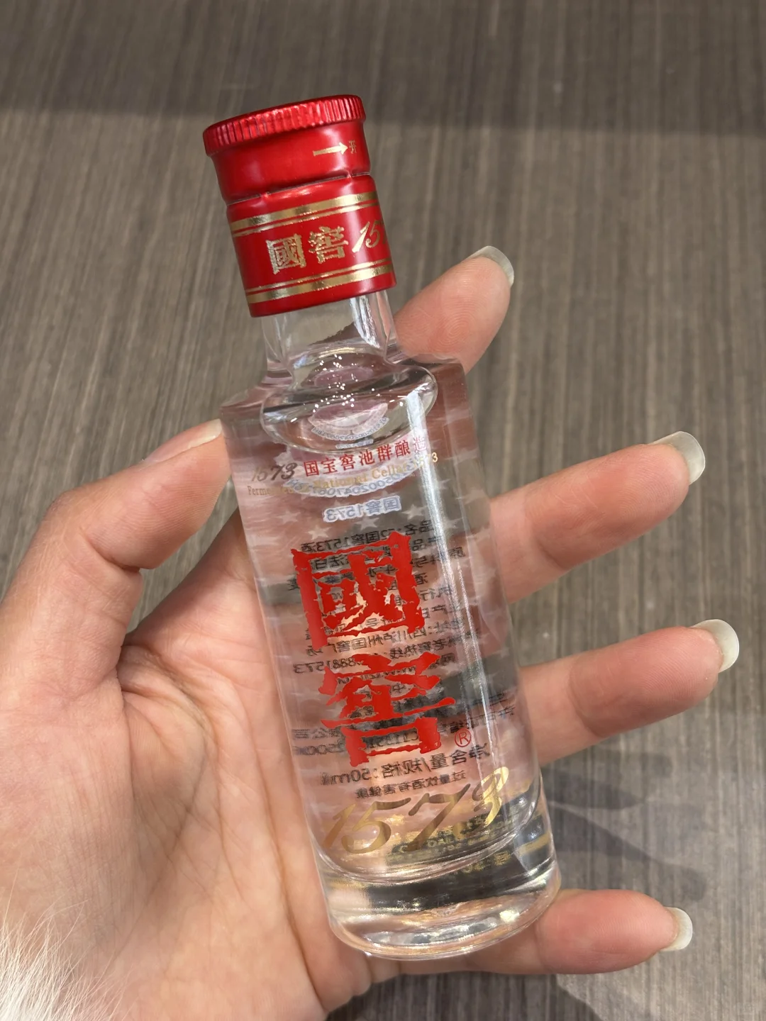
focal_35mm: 52
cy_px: 510
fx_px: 1534
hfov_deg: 28.0
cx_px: 383
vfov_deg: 36.8
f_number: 1.6
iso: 50
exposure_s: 1/50
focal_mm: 5.96
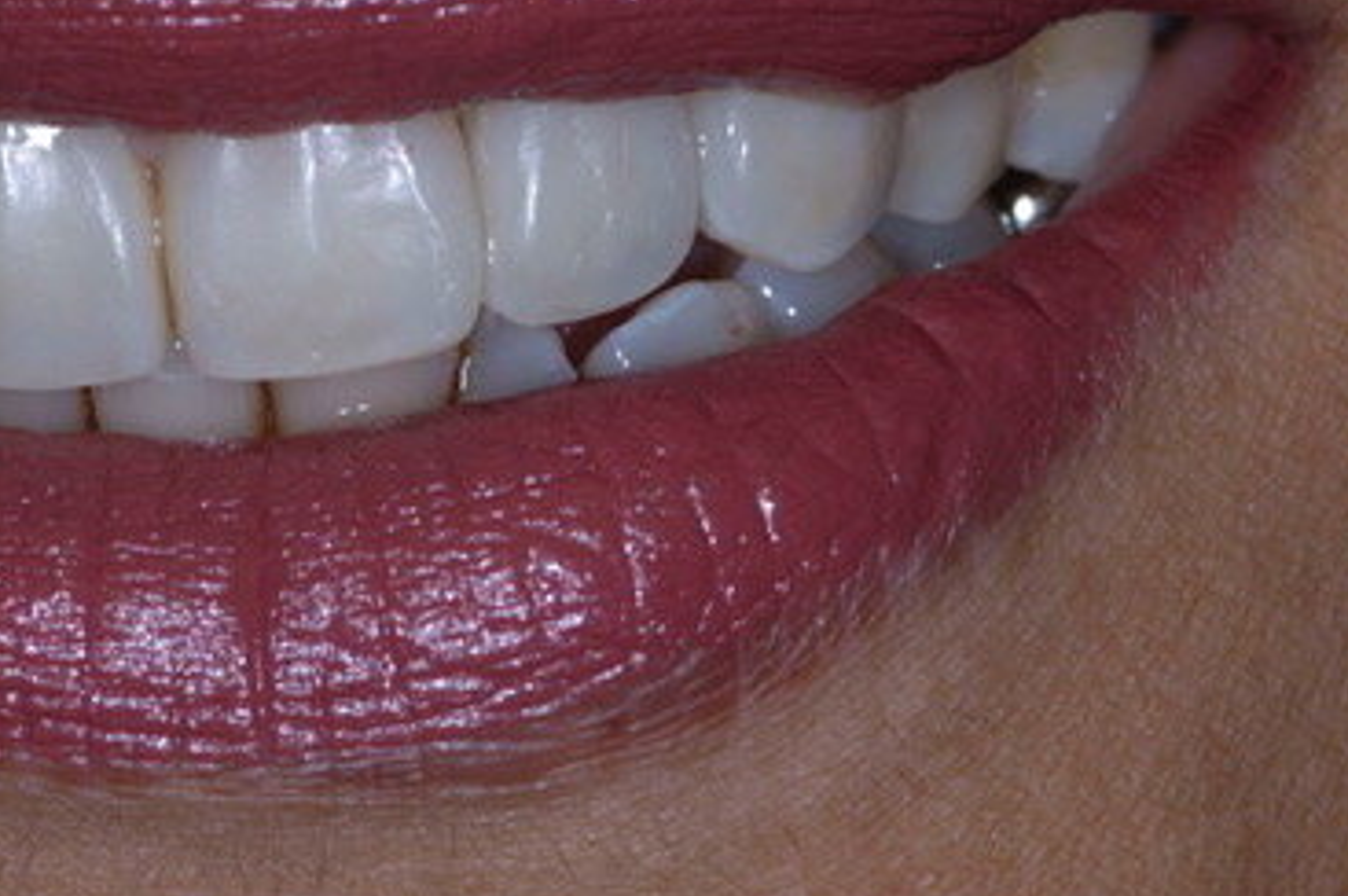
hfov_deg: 7.5
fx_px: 10283
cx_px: 224
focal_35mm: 275
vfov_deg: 5.0
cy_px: 286
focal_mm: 105
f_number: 16
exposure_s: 1/125
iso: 200
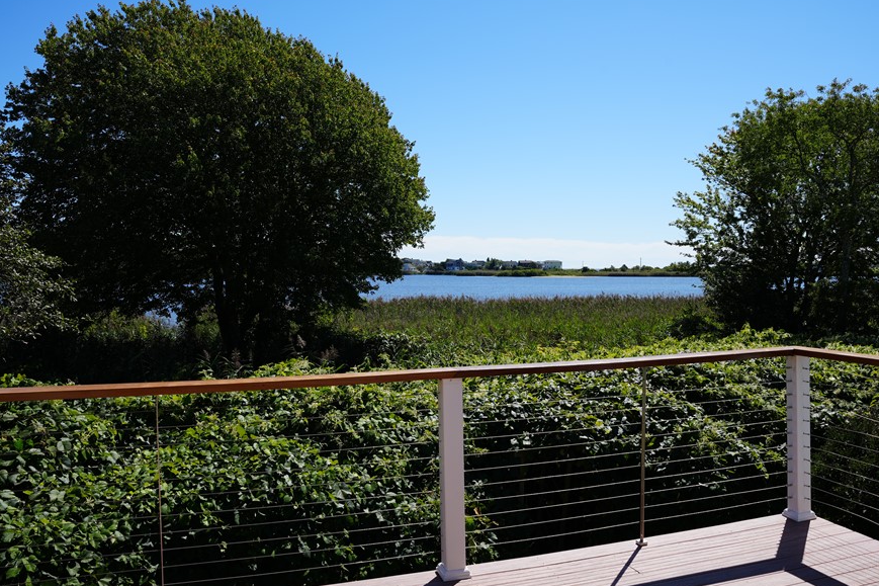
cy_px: 254
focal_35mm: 30
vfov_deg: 43.5
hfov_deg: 61.8
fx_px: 732
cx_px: 481
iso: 100
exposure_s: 1/200
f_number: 10
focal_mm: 24
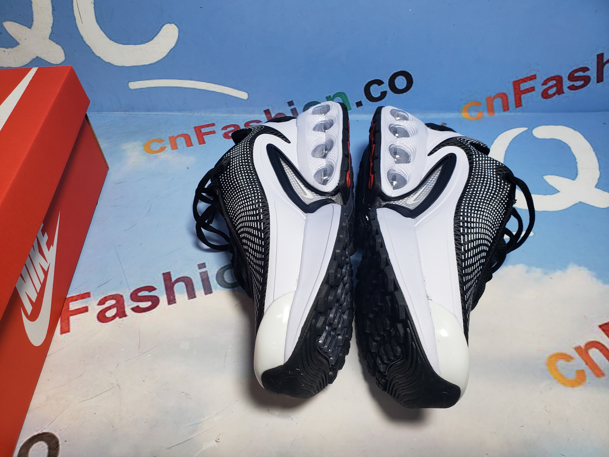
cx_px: 304
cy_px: 228
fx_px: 457
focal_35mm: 26
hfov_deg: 67.3
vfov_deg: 53.1
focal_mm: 4.3
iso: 50
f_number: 2.4
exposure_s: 1/189
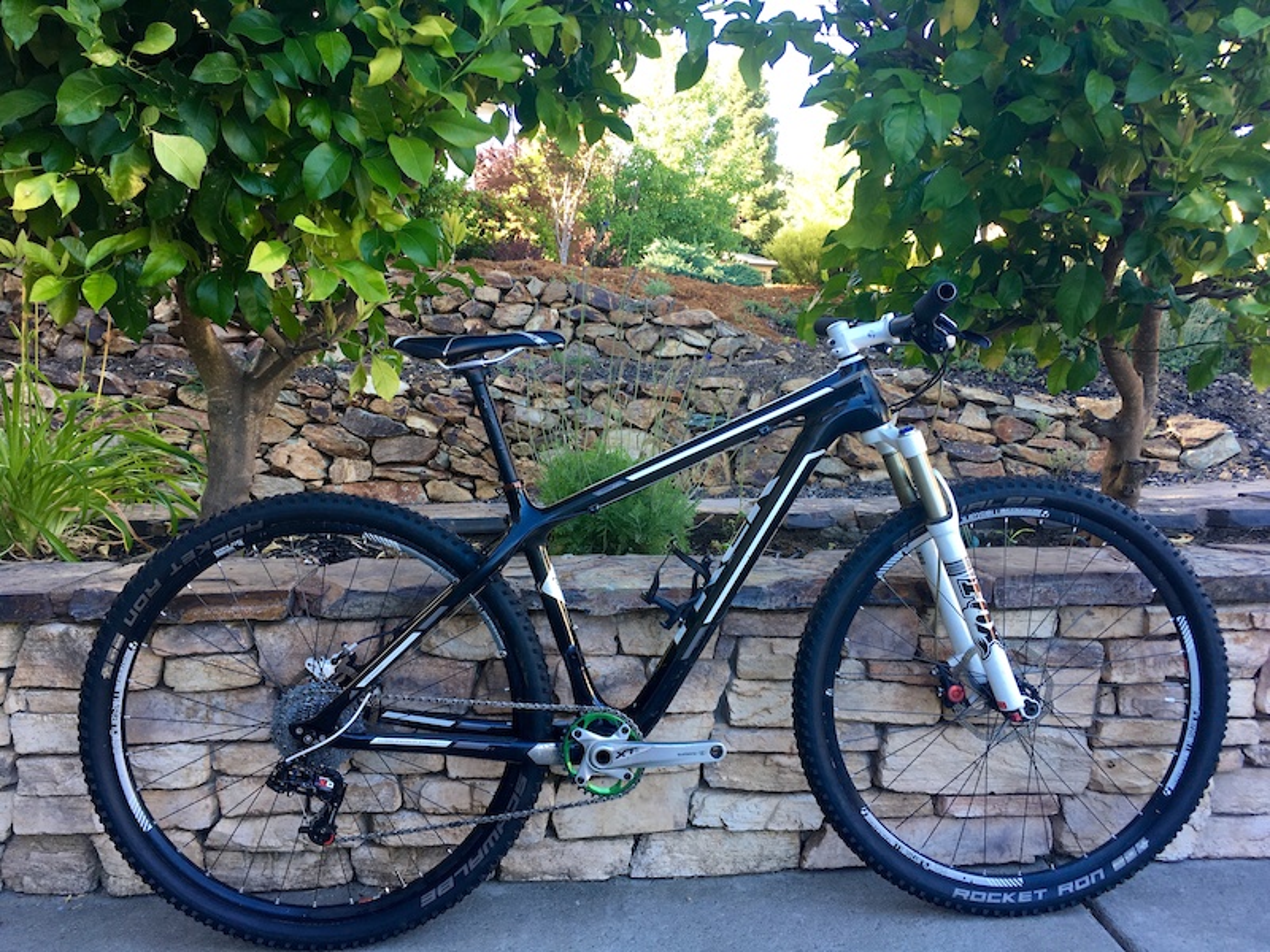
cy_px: 476
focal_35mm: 29
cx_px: 635
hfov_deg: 61.7
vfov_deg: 48.2
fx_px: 1064
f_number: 2.2
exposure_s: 1/60
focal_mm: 4.15
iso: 25
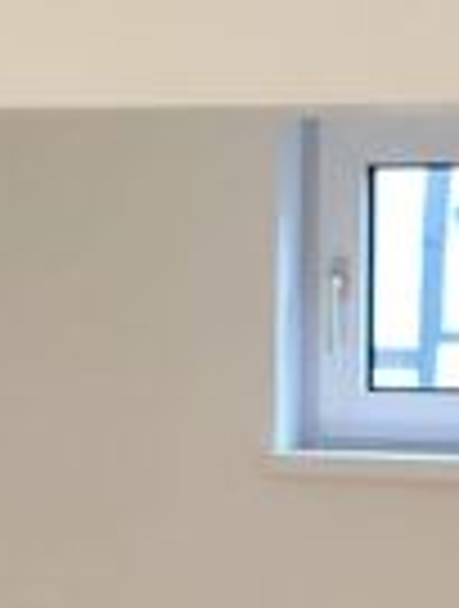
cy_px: 865
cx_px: 333
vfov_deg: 13.6
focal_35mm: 137
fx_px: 2411
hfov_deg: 10.9
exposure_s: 1/33
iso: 125
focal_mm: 4.15
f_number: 2.2
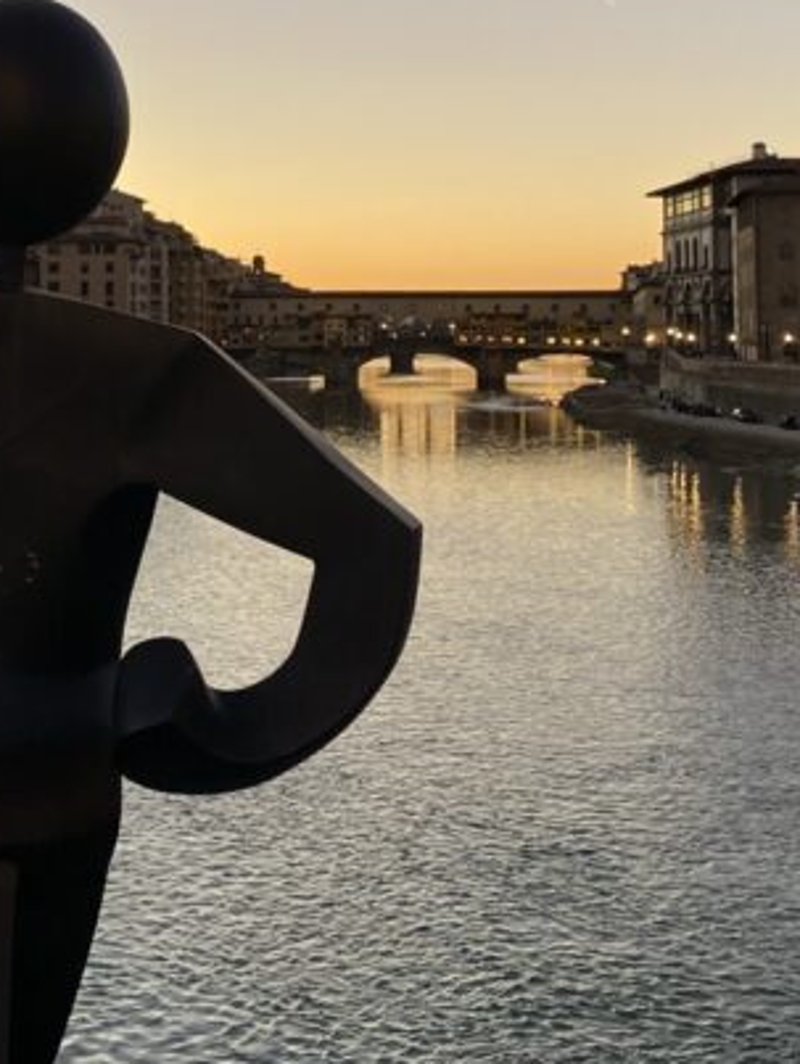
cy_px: 219
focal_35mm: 66
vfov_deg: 28.8
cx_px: 256
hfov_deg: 22.2
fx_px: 2031
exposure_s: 1/100
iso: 64
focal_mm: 4.25
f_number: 1.8
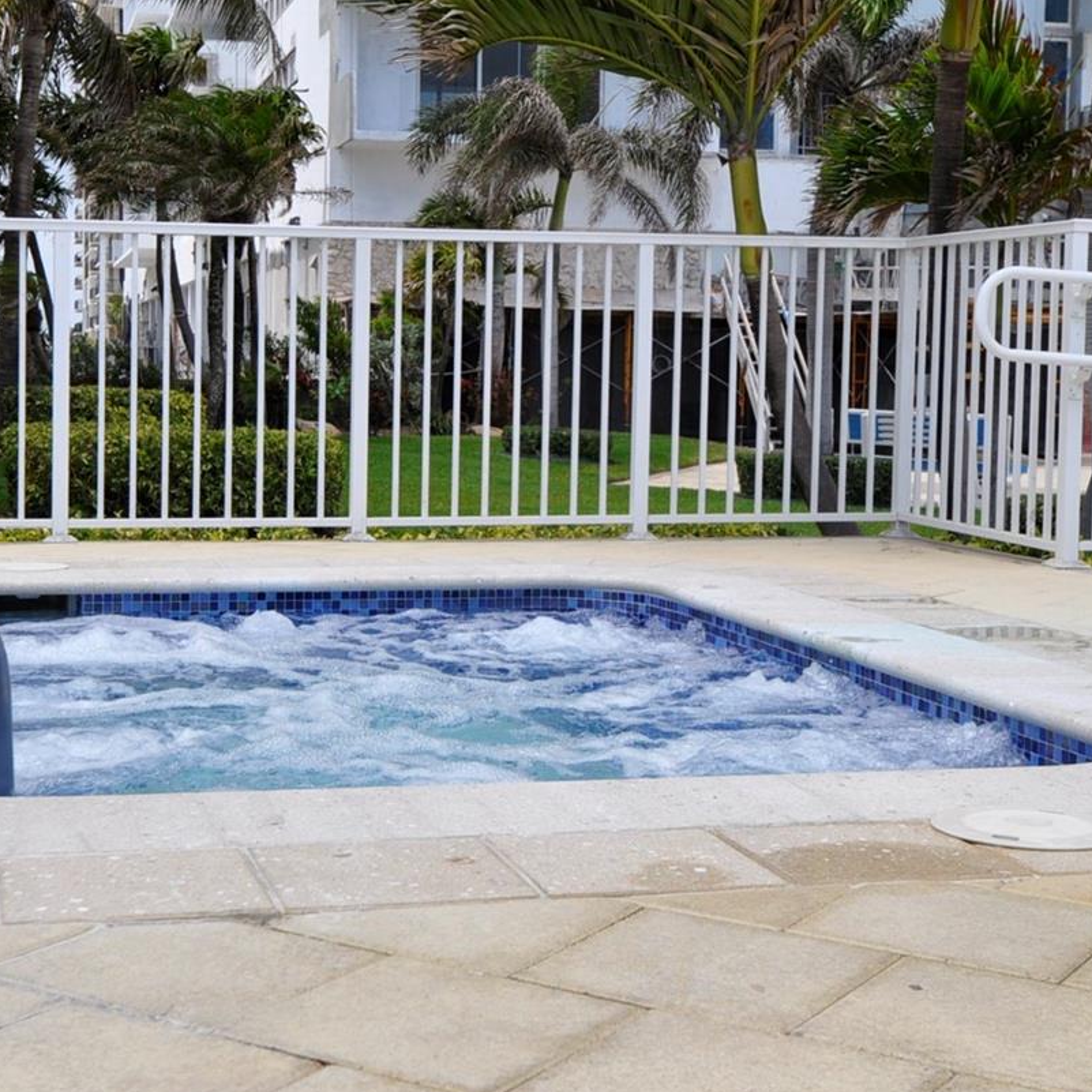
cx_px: 453
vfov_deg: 28.1
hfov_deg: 28.1
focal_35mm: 61
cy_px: 481
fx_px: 2177
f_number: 9
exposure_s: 1/320
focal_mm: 24
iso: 200
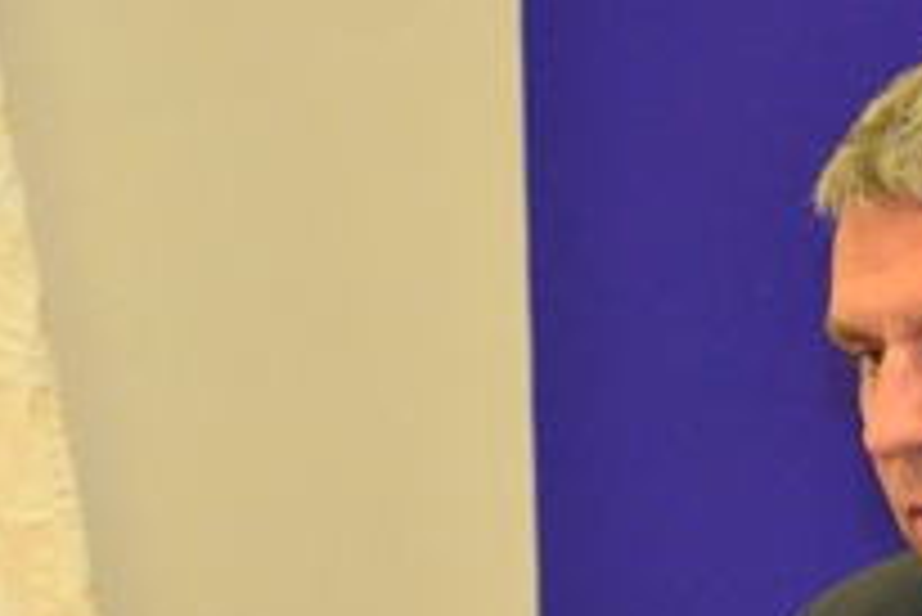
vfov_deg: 5.3
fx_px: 6601
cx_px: 846
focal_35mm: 258
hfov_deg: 8.0
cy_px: 699
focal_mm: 55
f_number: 5.6
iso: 2000
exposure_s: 1/60
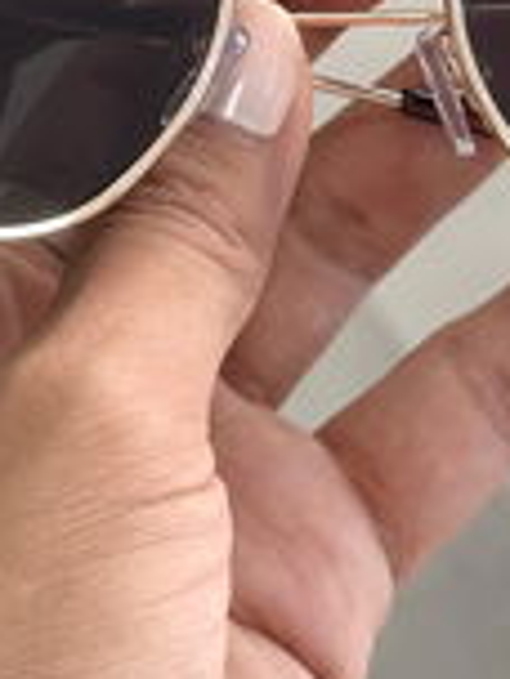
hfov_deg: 8.8
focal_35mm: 168
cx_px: 349
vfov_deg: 11.5
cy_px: -185
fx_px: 3300
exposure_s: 1/171
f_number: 1.78
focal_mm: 6.86
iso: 100
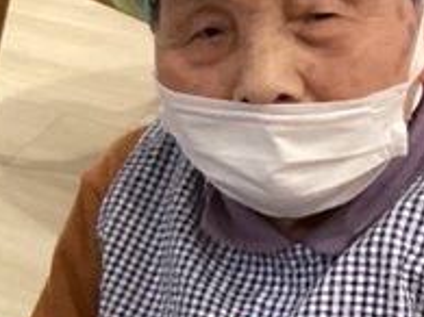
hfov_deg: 11.5
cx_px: -354
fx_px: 1946
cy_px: 358
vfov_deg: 9.2
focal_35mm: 159
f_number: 2.4
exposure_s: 1/50
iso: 200
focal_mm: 3.3
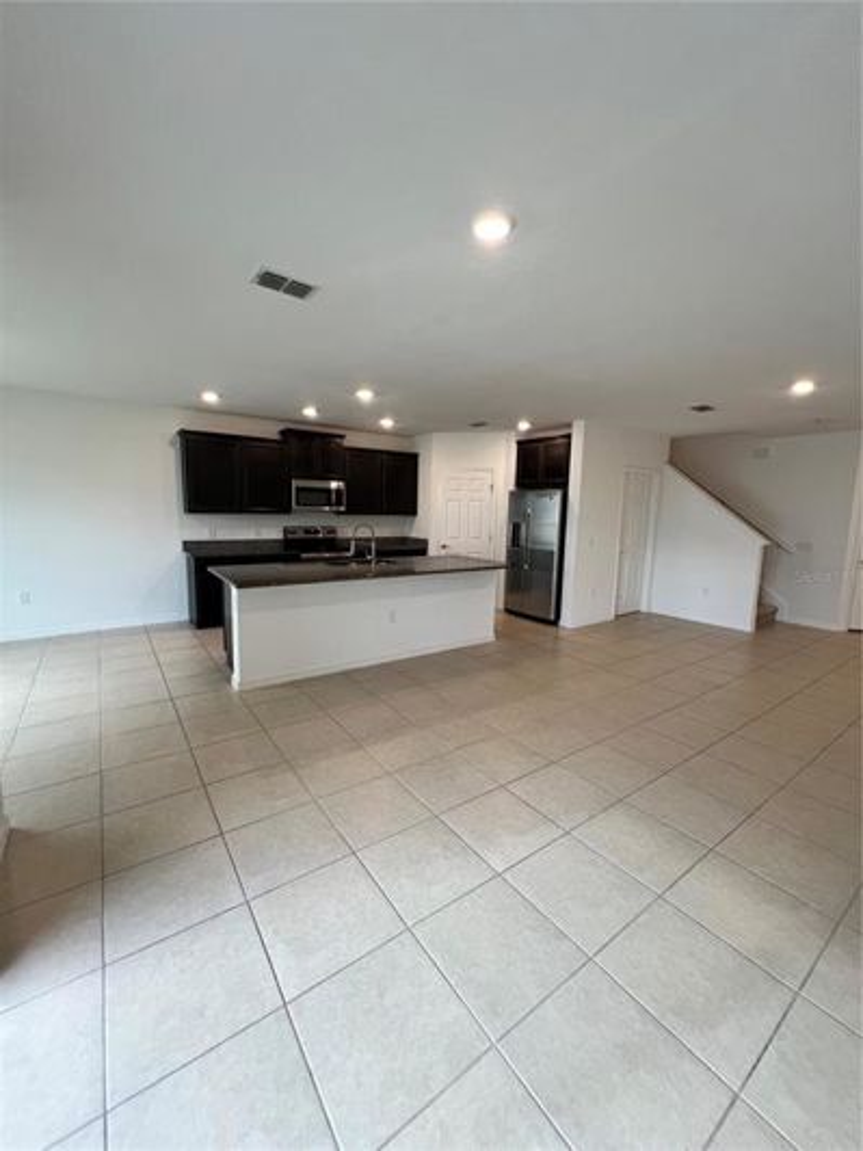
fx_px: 432
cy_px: 576
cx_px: 432
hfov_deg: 89.9
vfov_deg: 106.2
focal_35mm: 13
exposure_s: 1/120
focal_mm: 1.57
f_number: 1.8
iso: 160
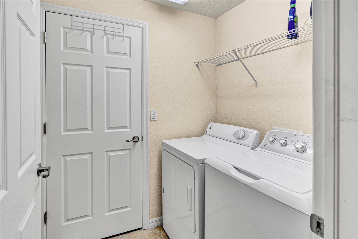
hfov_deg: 95.0
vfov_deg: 72.0
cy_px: 120
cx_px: 179
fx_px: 164
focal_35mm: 16
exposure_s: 1/20
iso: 200
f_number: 8
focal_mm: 11
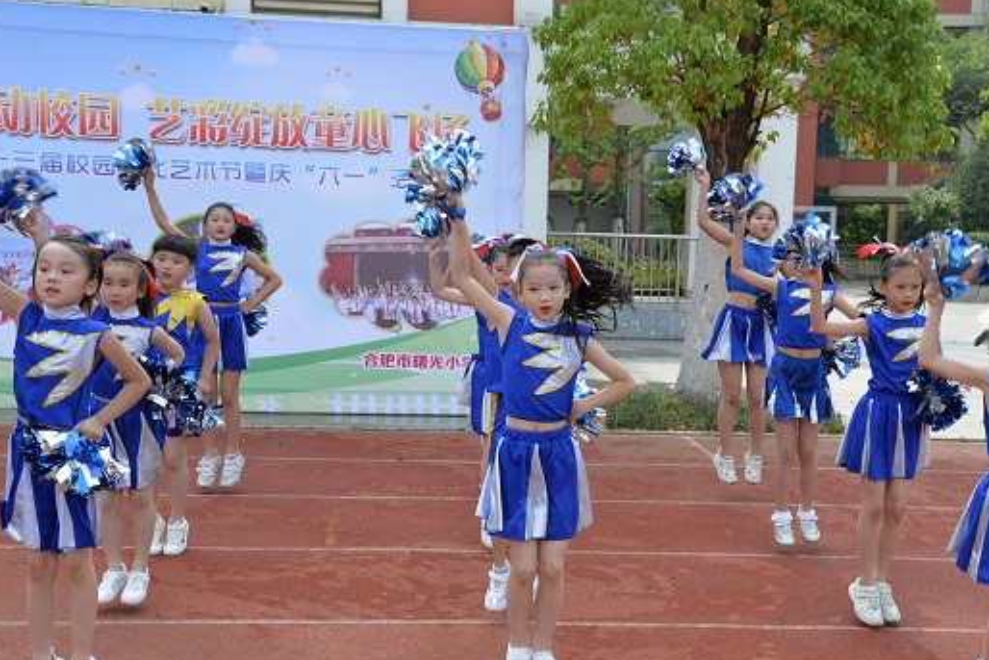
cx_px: 533
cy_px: 377
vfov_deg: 24.2
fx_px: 1539
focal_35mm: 56
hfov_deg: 35.6
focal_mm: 48
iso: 200
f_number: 7.1
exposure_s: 1/200
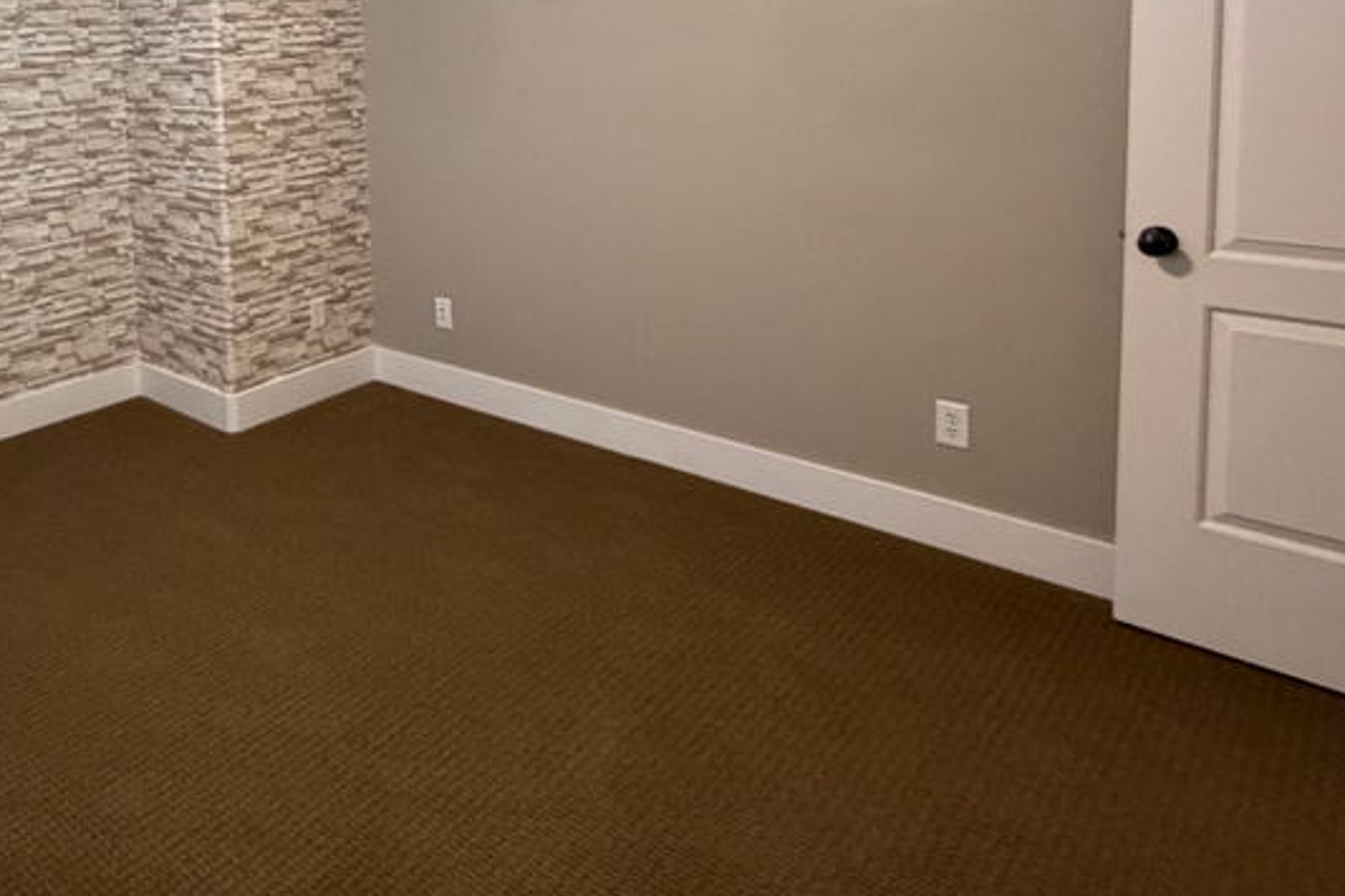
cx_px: 250
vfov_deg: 42.9
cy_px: 109
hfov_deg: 59.8
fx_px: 1046
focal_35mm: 28
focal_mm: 2.22
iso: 500
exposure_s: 1/60
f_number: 2.2
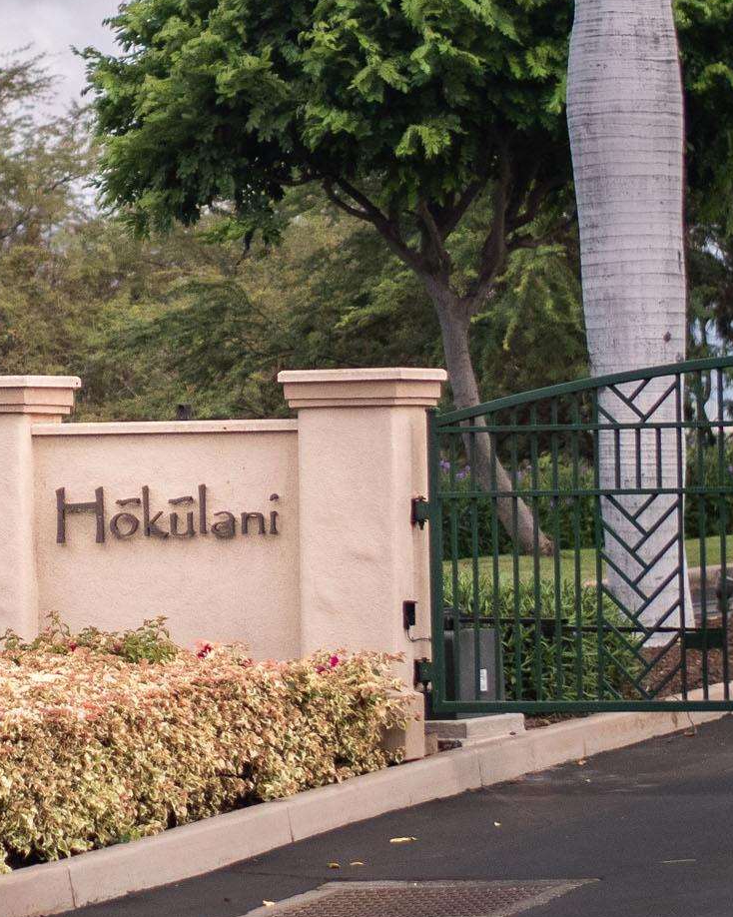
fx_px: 5317
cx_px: 263
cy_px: 283
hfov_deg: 7.9
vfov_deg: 9.8
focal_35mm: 196
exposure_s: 1/160
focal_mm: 32
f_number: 1.2
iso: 400
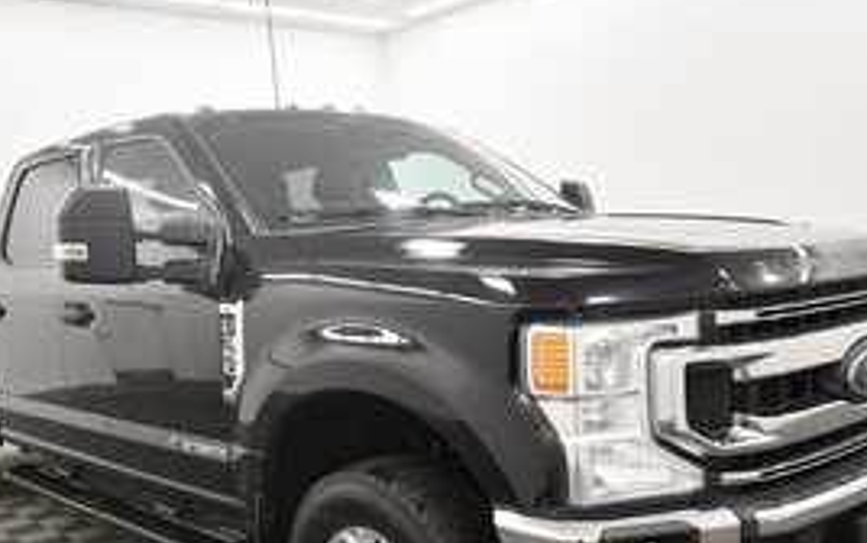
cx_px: 401
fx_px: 899
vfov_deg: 33.0
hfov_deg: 51.5
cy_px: 412
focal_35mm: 38
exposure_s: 1/125
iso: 1100
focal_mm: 17
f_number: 5.3
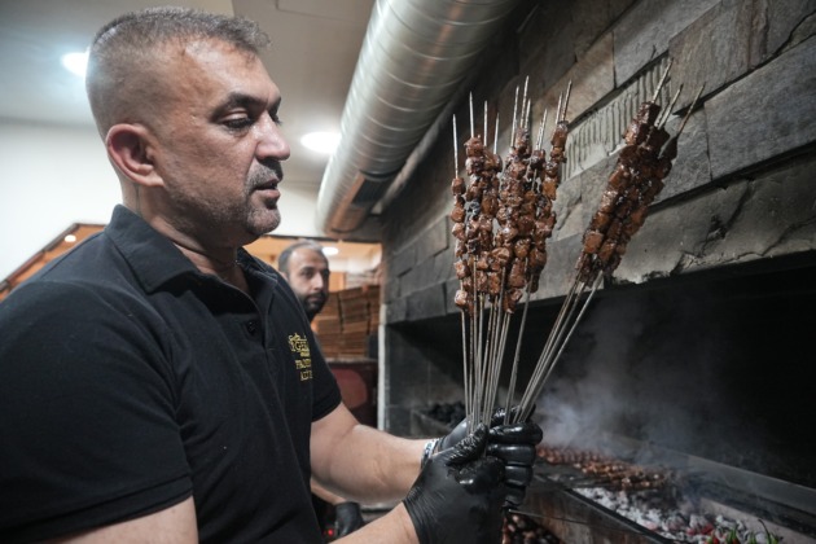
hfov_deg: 73.7
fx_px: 544
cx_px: 408
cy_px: 272
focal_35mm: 24
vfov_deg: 53.1
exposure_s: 1/160
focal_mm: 24
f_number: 4
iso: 3200
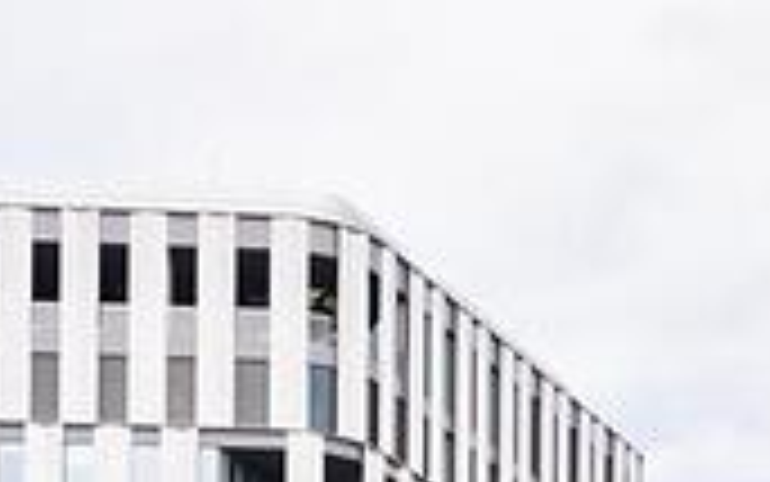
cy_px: 1011
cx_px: 991
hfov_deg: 16.0
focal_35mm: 124
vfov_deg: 9.7
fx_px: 2603
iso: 200
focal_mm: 24
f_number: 8
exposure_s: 1/250
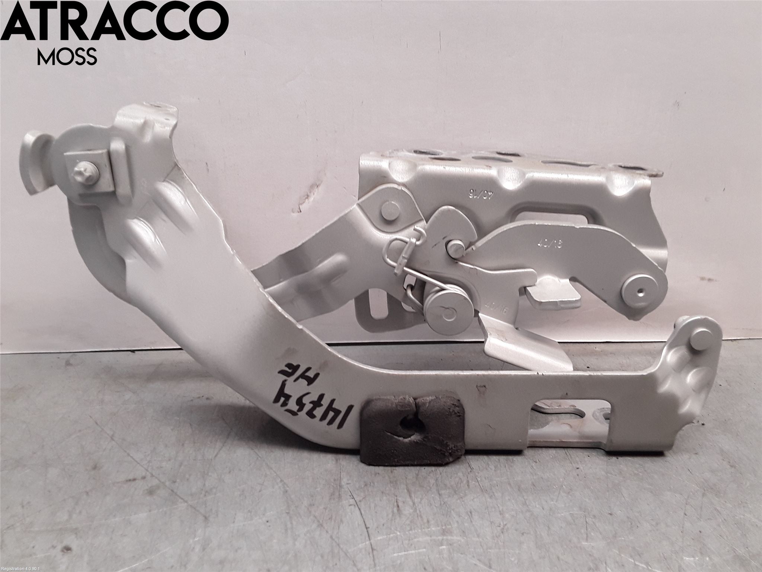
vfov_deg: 49.7
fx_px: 616
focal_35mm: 28
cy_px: 286
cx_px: 381
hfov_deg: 63.4
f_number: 1.9
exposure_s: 1/50
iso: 40
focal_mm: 2.91
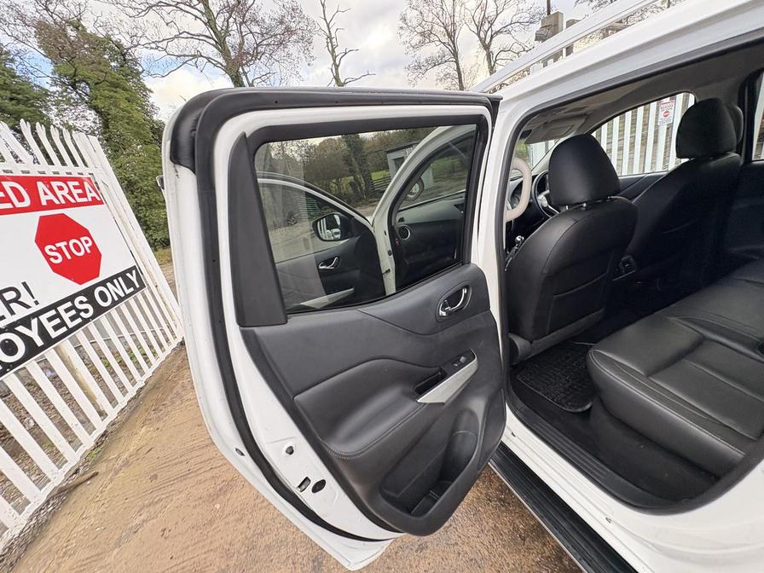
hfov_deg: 102.1
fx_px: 309
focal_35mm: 14
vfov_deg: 85.7
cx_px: 382
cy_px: 286
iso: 160
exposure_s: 1/99
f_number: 2.2
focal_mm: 2.22
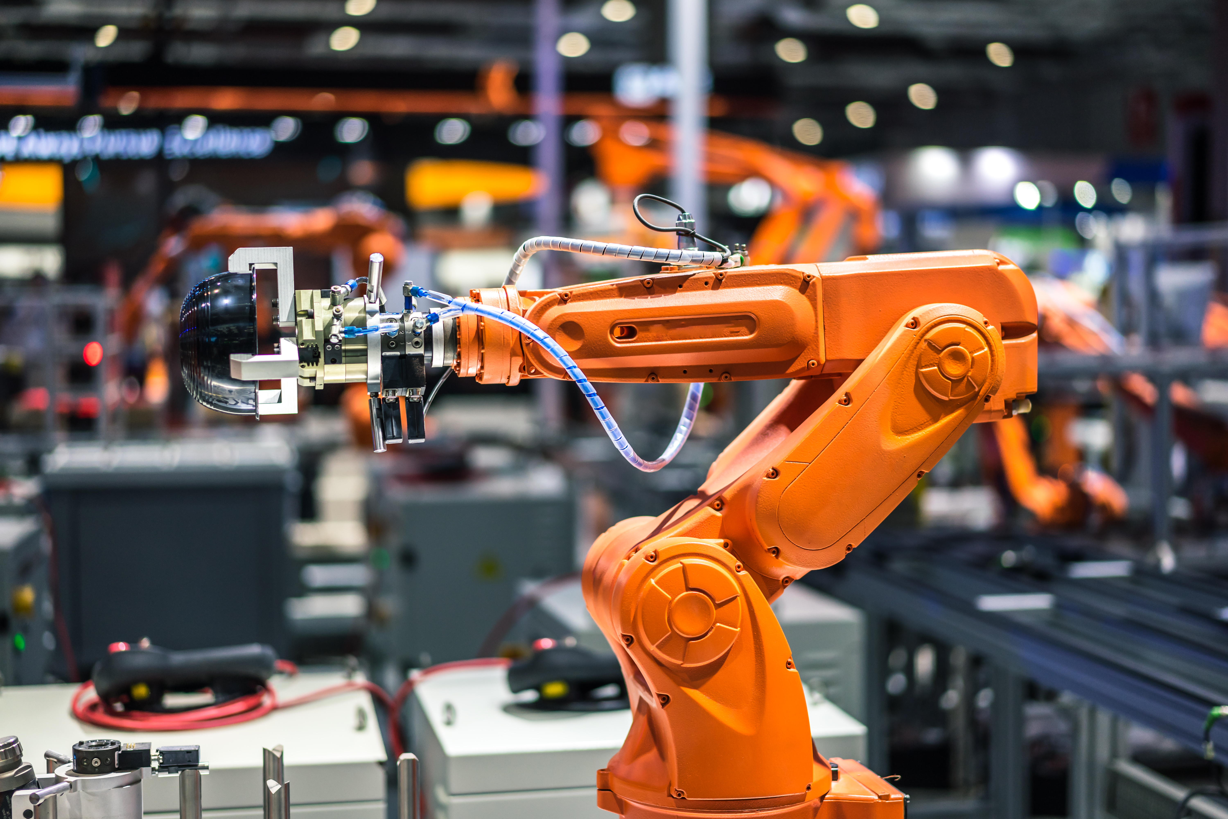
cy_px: 410
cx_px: 614
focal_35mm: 55
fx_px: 1876
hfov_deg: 36.2
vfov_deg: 24.6
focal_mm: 55
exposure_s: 1/800
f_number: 1.8
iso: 250
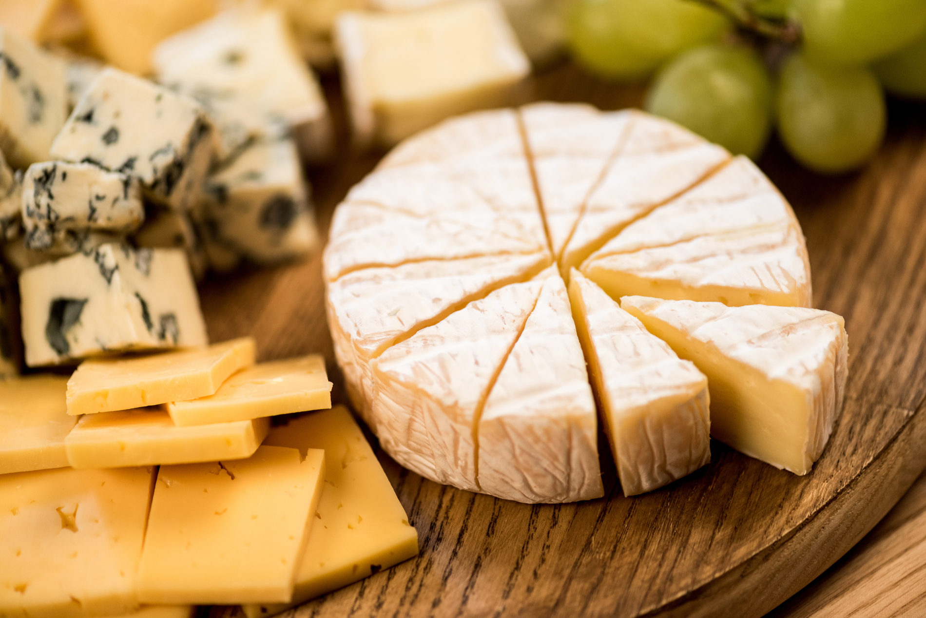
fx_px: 2701
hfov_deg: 19.5
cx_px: 463
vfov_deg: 13.1
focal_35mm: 105
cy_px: 309
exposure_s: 1/125
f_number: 3.5
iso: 500
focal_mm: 105
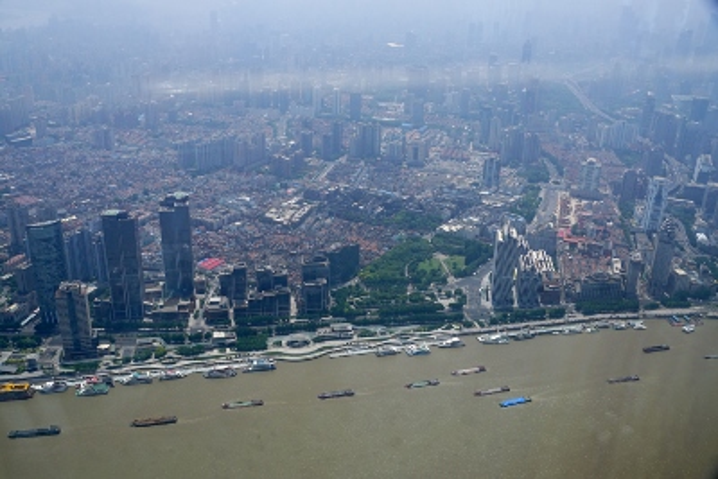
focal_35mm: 36
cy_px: 240
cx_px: 359
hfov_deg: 53.1
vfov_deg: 36.9
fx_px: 718
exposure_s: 1/160
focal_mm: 24
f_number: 10
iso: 100
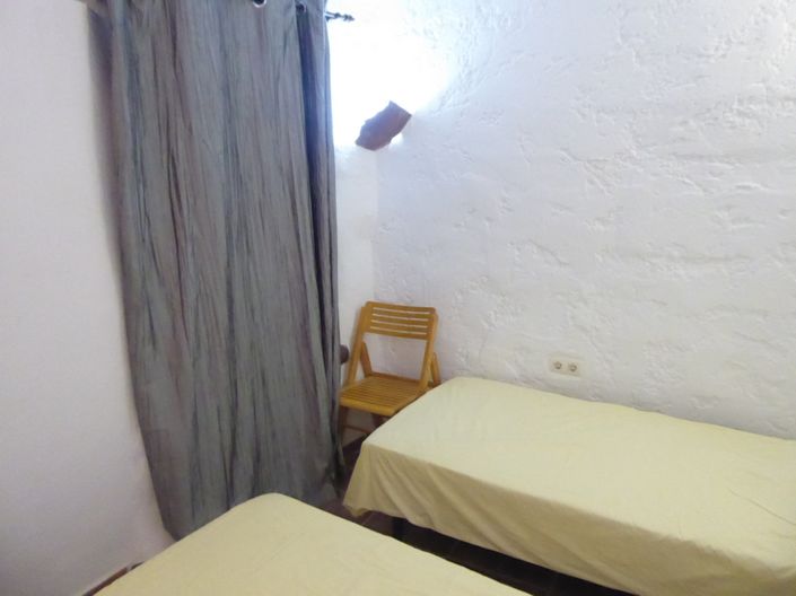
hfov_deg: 69.4
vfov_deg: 54.8
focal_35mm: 25
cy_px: 298
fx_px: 575
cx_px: 398
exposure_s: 1/40
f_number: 3.3
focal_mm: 4.3
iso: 1600
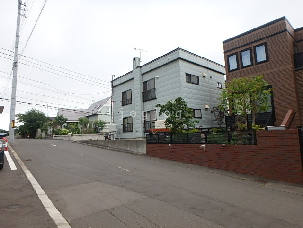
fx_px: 184
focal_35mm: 21
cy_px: 114
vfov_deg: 63.4
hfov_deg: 79.0
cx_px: 152
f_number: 3.5
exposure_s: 1/160
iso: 125
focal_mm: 3.7
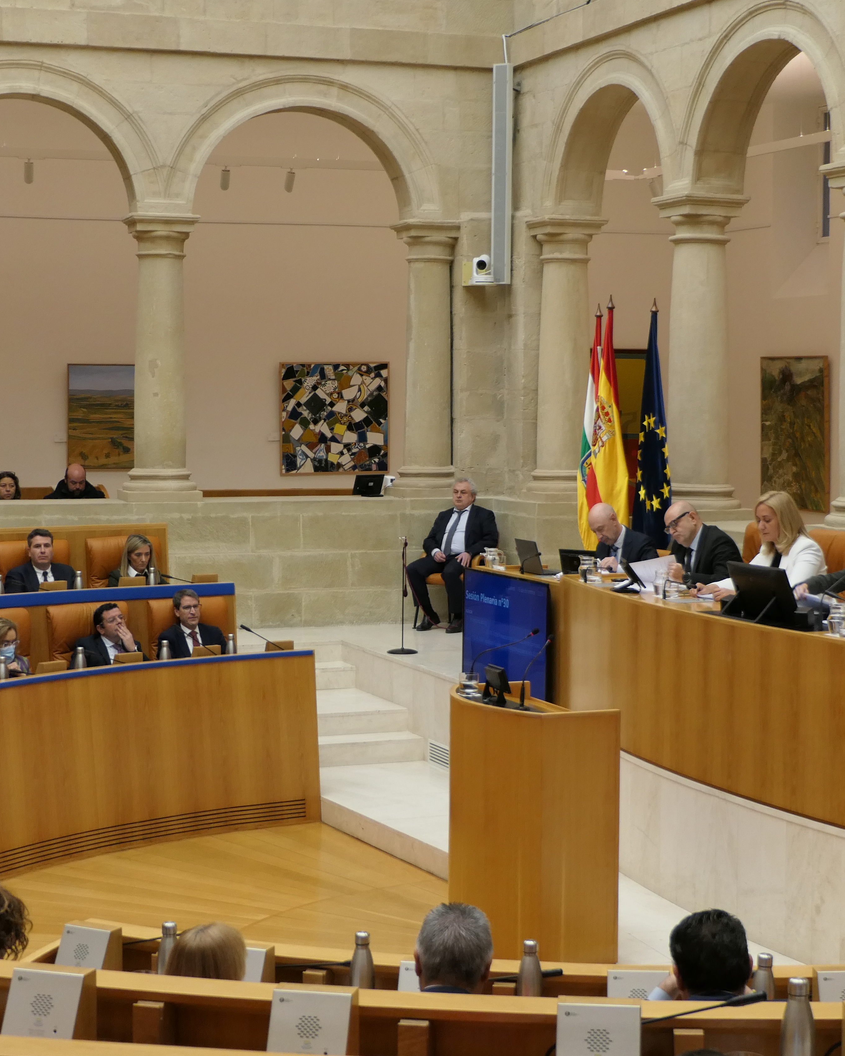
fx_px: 2001
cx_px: 475
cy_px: 509
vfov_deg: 29.6
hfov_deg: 23.8
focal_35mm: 64
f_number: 3.4
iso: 400
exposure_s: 1/80
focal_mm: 15.5
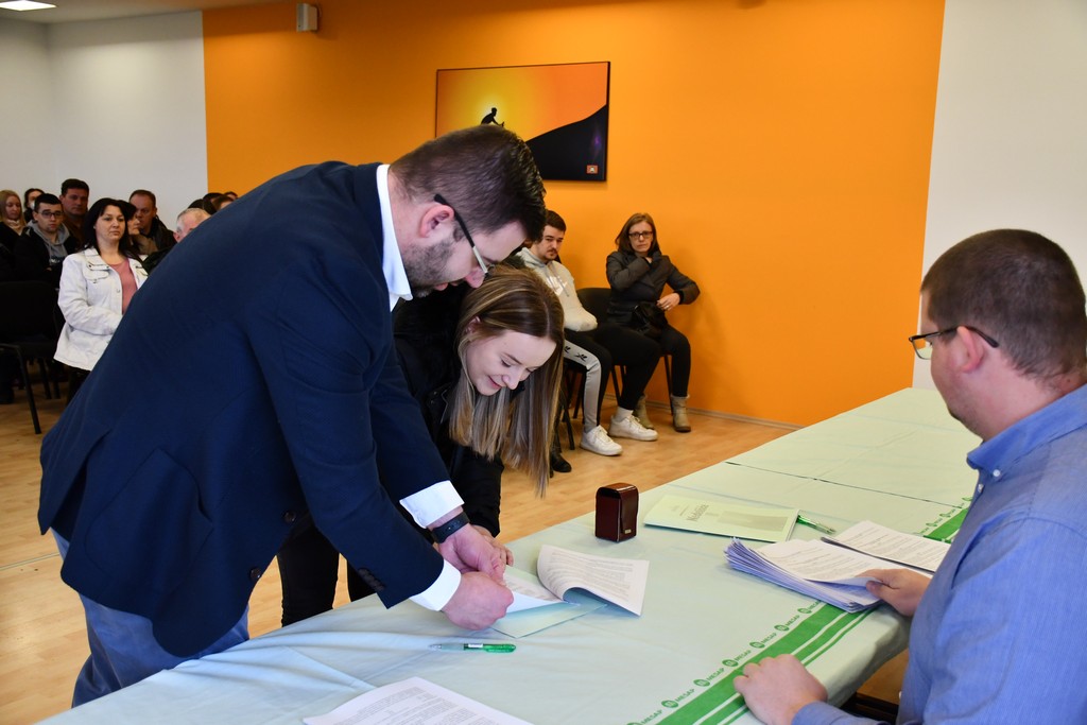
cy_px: 362
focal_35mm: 36
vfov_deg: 36.9
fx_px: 1087
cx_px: 544
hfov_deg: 53.1
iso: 1100
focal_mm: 24
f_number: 3.8
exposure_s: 1/125
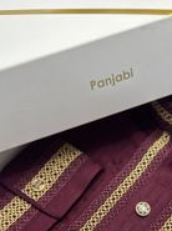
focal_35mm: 52
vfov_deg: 33.7
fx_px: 346
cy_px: 231
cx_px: 117
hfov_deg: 27.7
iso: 200
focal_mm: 6.86
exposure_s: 1/50
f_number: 1.78
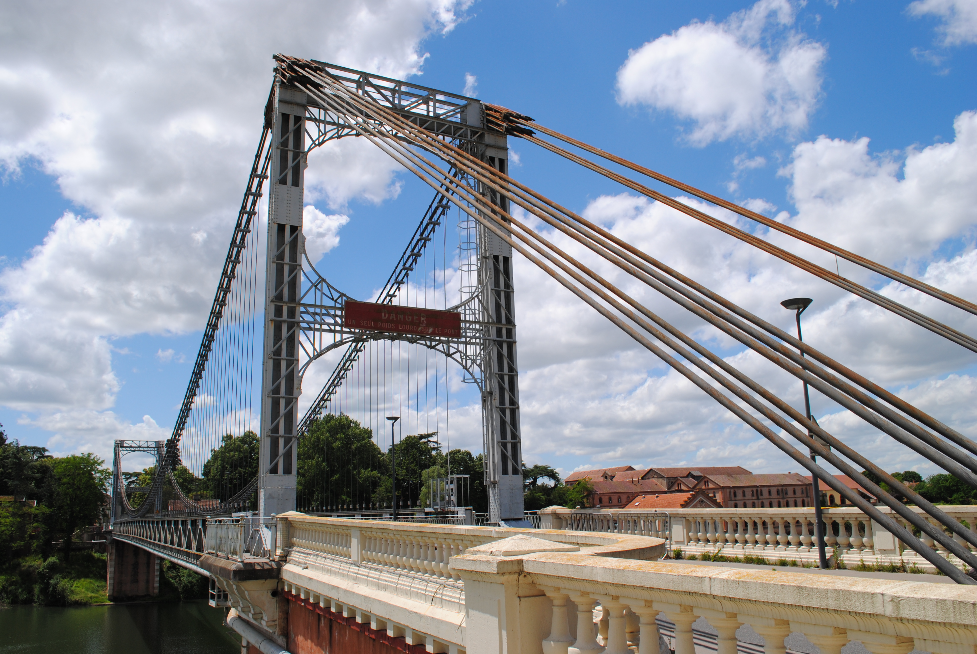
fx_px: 734
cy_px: 327
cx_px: 488
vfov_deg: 48.0
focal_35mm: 27
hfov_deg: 67.3
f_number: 9
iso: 100
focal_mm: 18
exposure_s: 1/320
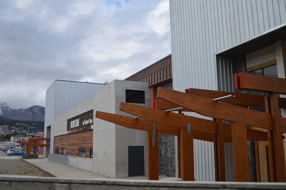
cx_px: 143
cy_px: 95
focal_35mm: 52
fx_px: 417
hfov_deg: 37.9
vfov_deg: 25.7
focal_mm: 35
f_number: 5
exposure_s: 1/1250
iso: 400
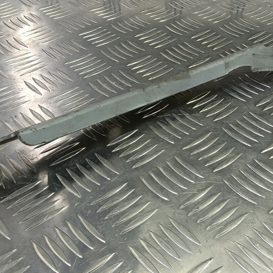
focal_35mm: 42
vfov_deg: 39.5
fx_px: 375
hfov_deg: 39.5
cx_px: 183
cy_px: 89
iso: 96
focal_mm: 4.11
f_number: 1.6
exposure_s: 1/50
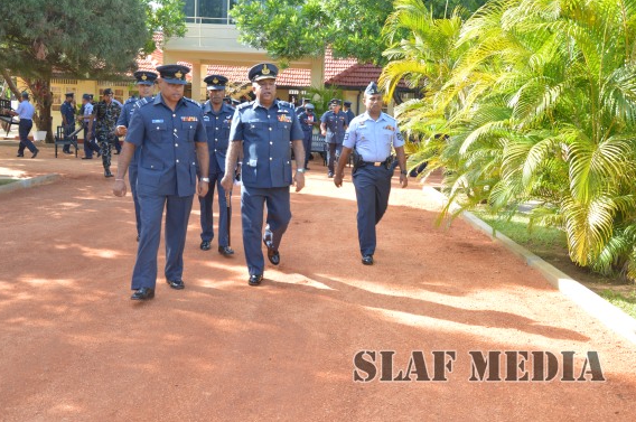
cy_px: 201
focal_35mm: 38
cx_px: 308
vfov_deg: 34.9
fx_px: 670
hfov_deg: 50.7
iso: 400
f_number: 6.3
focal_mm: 24
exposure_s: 1/100
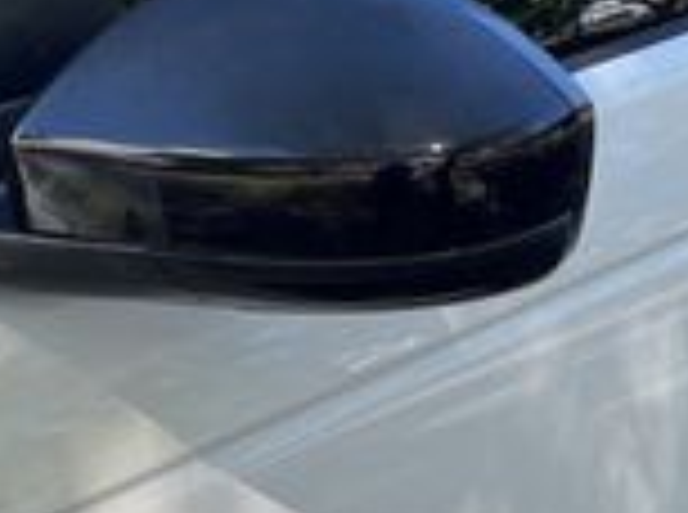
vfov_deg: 13.5
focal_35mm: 109
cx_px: 666
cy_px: 180
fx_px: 2161
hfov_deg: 17.7
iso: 50
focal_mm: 5.7
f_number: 1.5
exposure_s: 1/696
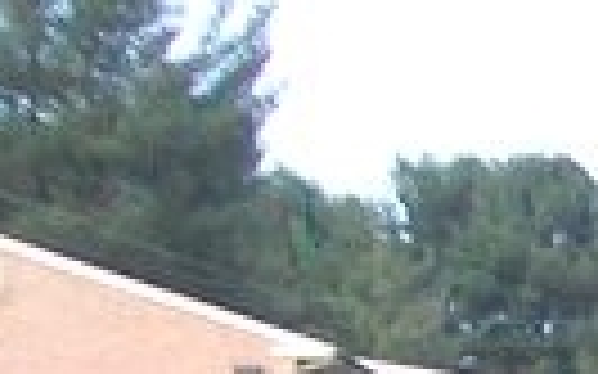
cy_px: 1510
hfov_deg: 6.6
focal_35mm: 294
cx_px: 1610
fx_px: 4789
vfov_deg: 4.1
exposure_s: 1/125
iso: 64
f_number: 2.7
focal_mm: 6
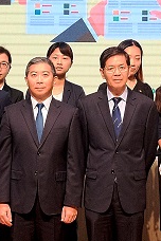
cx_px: 93
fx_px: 1046
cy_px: -8
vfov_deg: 13.0
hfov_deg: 8.8
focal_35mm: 156
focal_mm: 19.6
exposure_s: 1/125
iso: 1250
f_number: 2.8
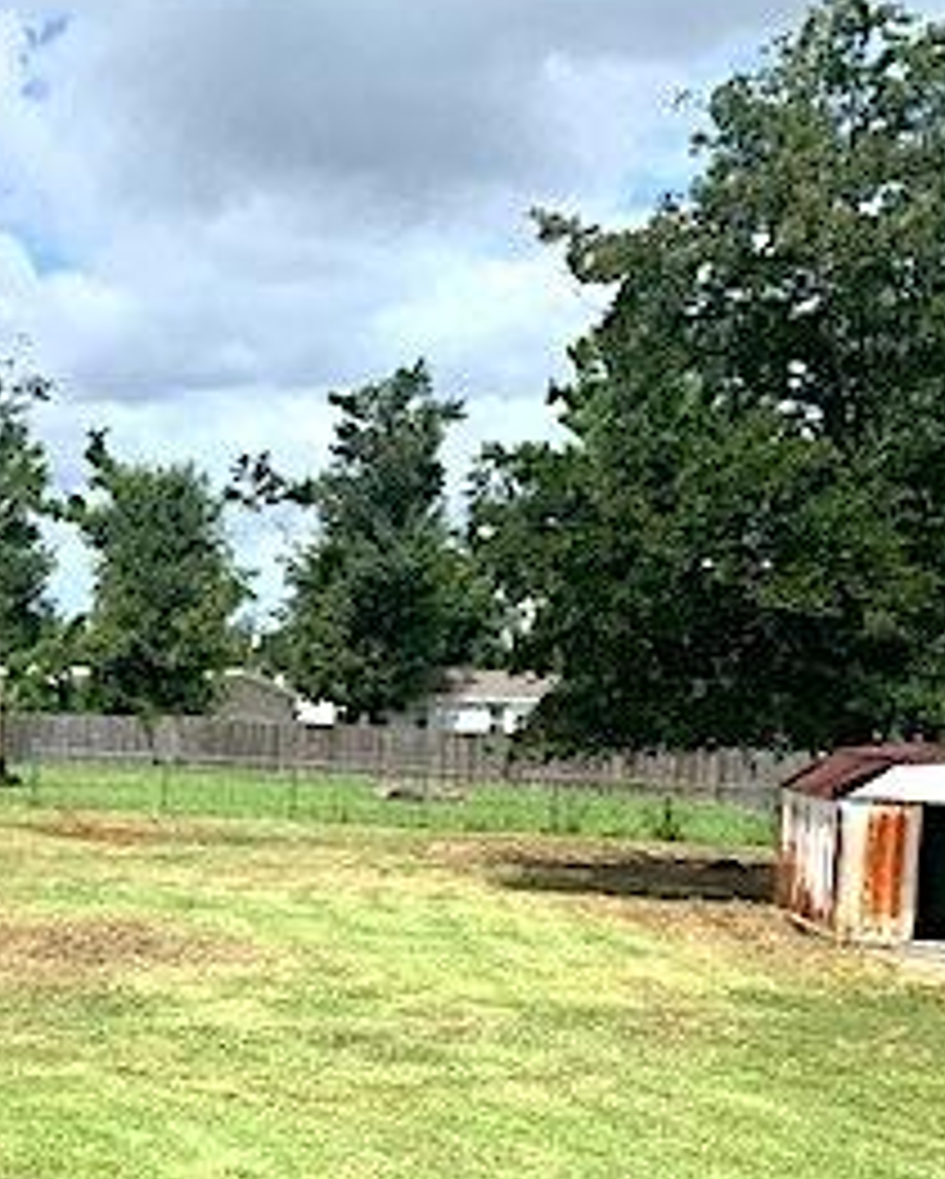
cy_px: 873
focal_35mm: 62
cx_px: -248
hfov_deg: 22.3
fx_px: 2165
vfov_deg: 30.0
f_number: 1.8
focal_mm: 4.25
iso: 25
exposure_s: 1/2994
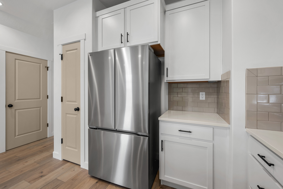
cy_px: 94
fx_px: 118
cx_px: 142
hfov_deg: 100.4
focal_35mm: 15
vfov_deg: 77.4
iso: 500
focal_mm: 15
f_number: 8
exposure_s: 1/8
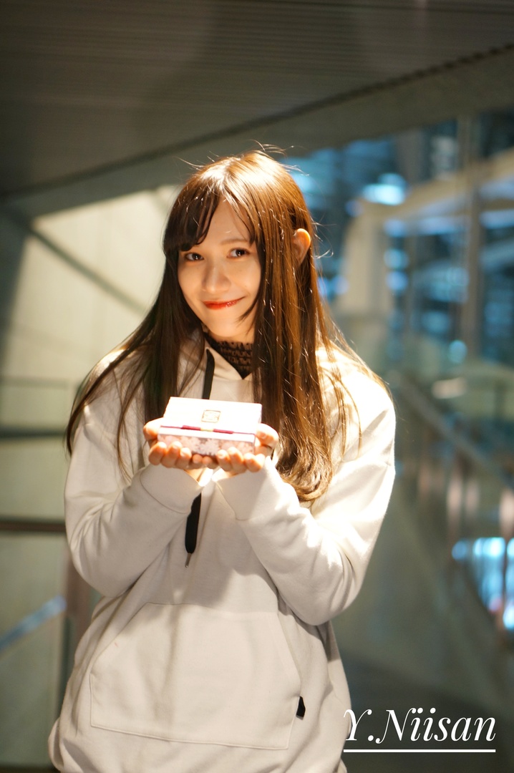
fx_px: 1609
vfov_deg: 27.0
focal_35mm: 75
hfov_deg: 18.1
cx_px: 257
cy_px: 386
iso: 400
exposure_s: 1/25
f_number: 1.8
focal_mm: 50
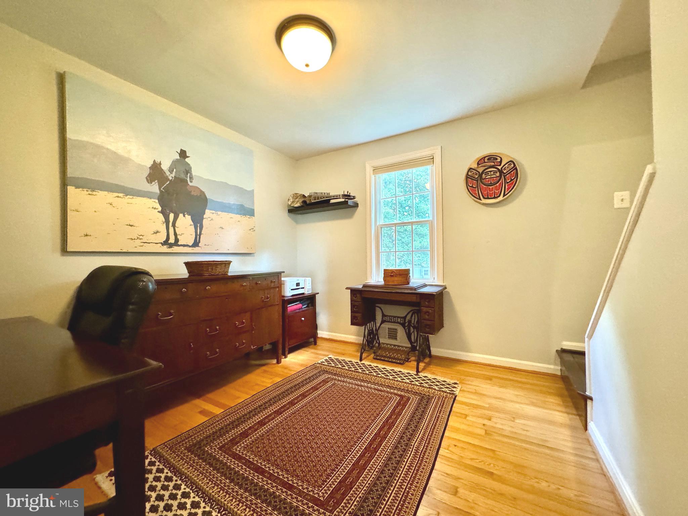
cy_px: 258
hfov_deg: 102.1
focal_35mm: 14
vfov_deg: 85.7
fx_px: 278
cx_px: 344
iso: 800
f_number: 2.2
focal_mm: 2.22
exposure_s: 1/60
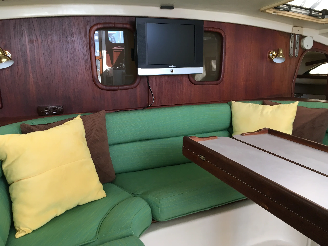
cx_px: 168
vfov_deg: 46.8
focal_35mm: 30
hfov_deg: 60.0
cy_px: 123
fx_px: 284
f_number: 2.2
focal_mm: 4.15
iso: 32
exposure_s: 1/30
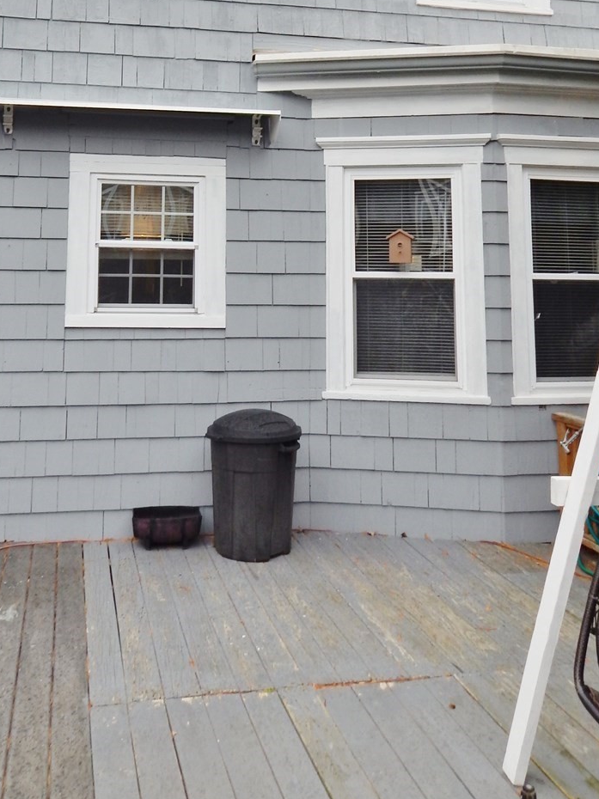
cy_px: 188
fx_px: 877
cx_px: 235
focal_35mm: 38
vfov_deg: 47.0
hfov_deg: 37.5
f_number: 3
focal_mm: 4
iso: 125
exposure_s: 1/250
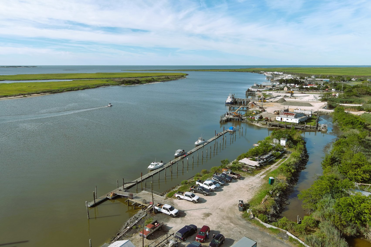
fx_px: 299
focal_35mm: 29
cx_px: 186
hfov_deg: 63.7
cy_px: 124
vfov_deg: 45.0
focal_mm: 10.57
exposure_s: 1/1250
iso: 100
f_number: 2.8
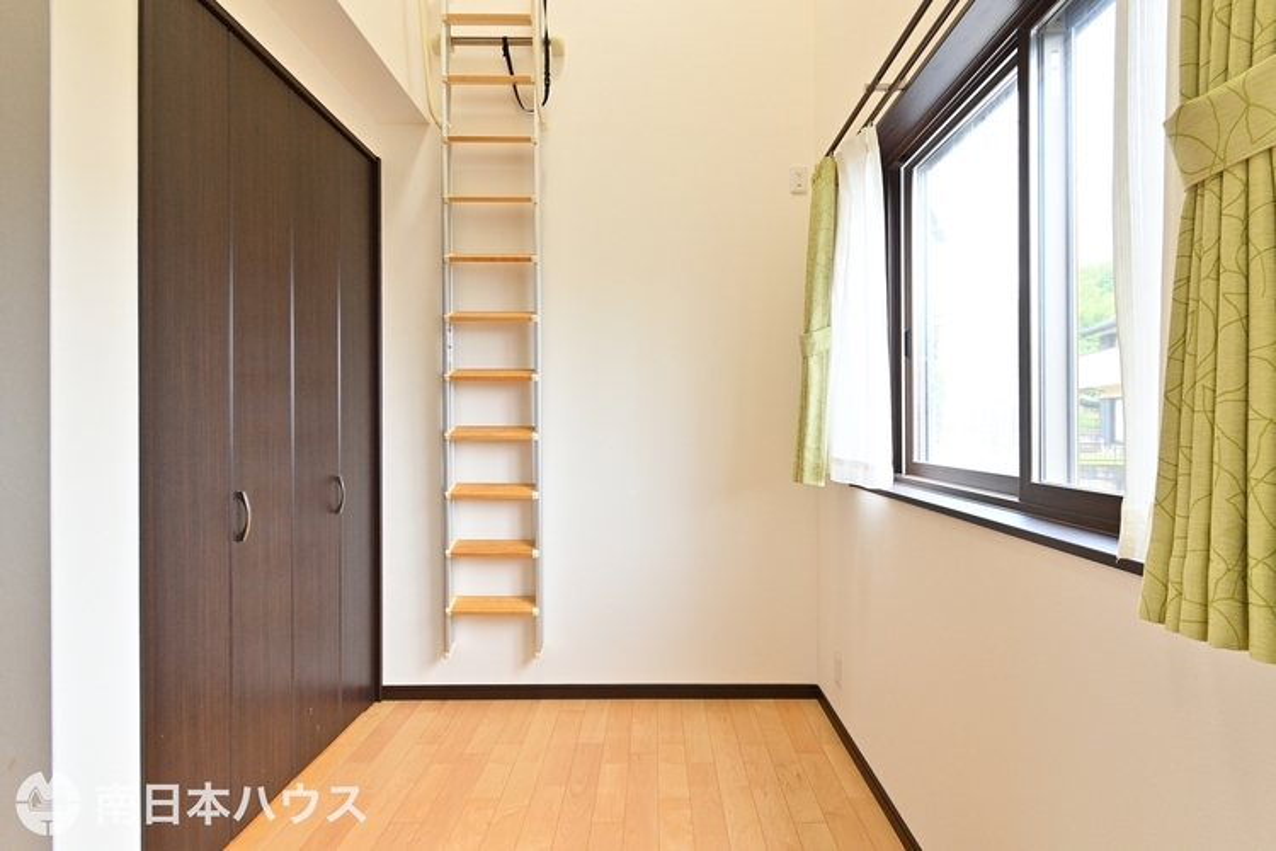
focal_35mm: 15
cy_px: 426
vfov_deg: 77.3
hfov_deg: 100.4
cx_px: 638
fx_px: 532
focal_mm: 10
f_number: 7.1
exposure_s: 1/15
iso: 450
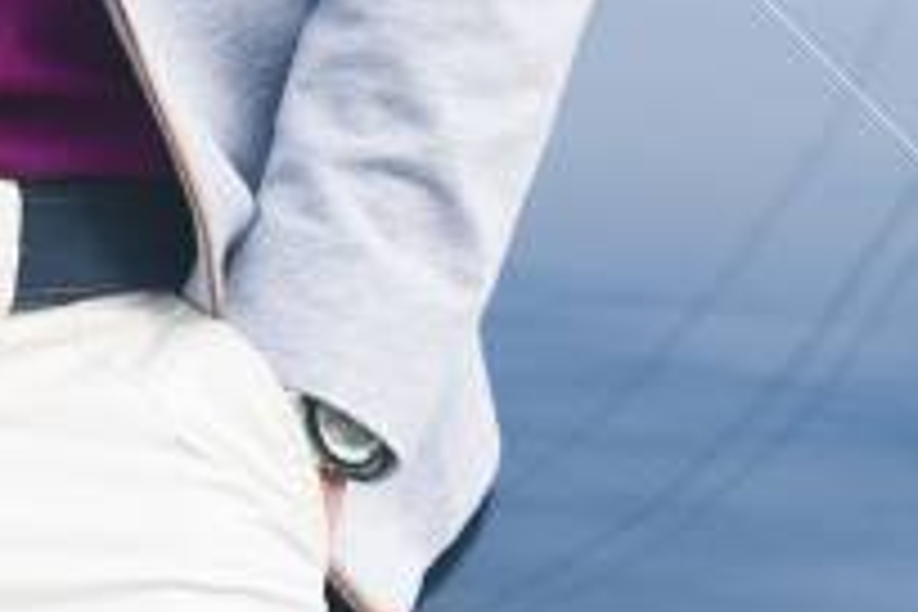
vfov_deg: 4.0
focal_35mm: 337
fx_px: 8593
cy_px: -580
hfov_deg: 6.0
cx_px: -464
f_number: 2.5
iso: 200
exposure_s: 1/1000
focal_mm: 35
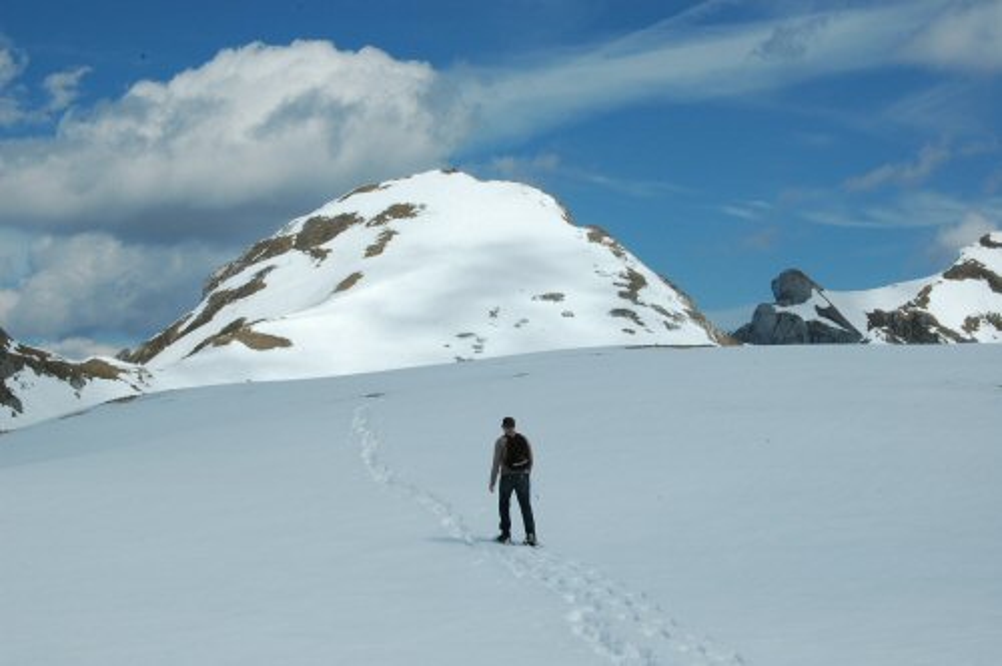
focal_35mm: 63
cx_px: 501
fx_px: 1751
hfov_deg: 31.9
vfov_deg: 21.5
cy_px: 333
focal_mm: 42
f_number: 20
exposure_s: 1/160
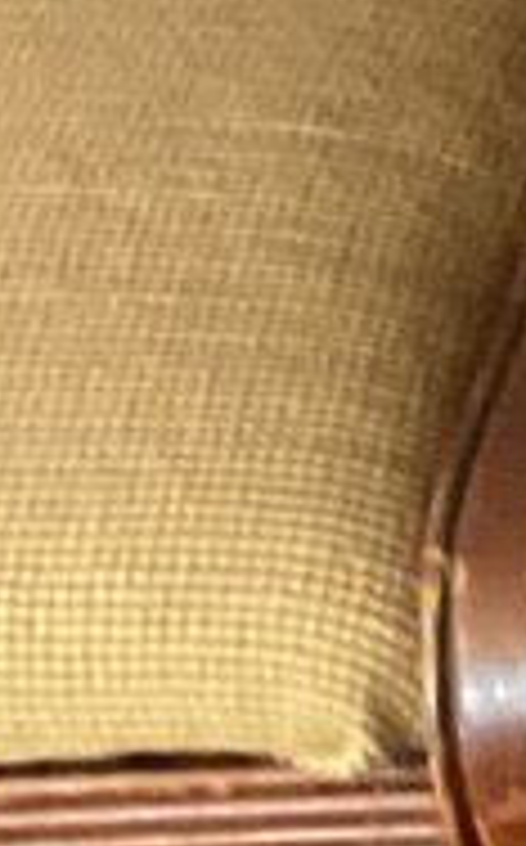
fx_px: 5706
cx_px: 2835
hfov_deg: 4.4
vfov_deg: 8.2
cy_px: -691
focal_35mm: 248
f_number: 1.8
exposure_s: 1/30
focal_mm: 3
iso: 400
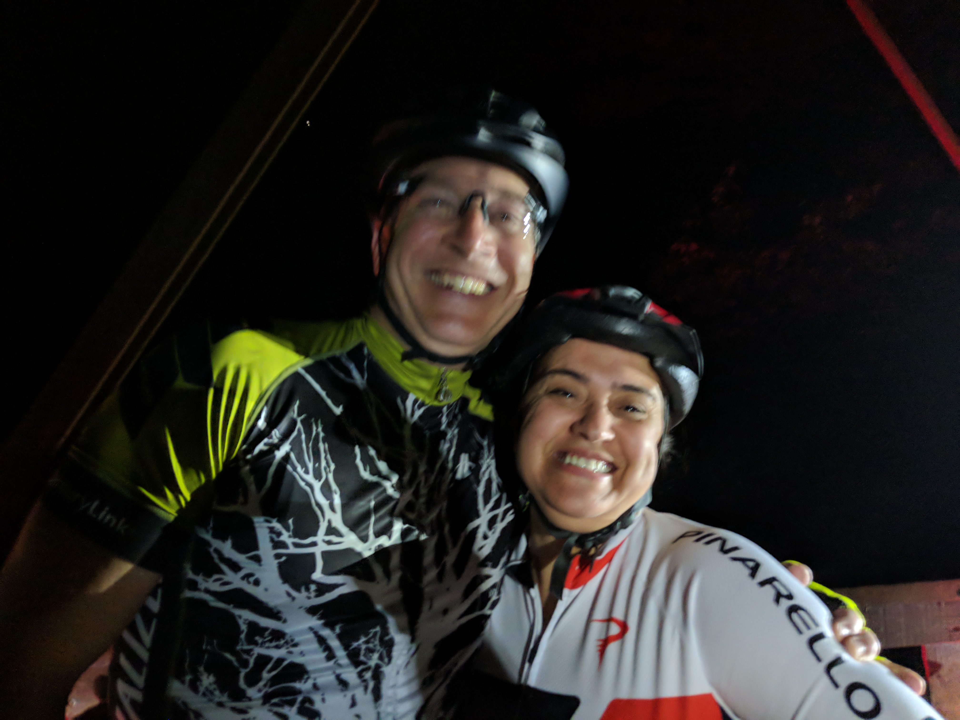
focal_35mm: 27
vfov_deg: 51.4
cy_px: 360
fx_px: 749
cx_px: 480
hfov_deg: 65.3
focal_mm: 4.44
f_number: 1.8
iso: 478
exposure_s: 1/15
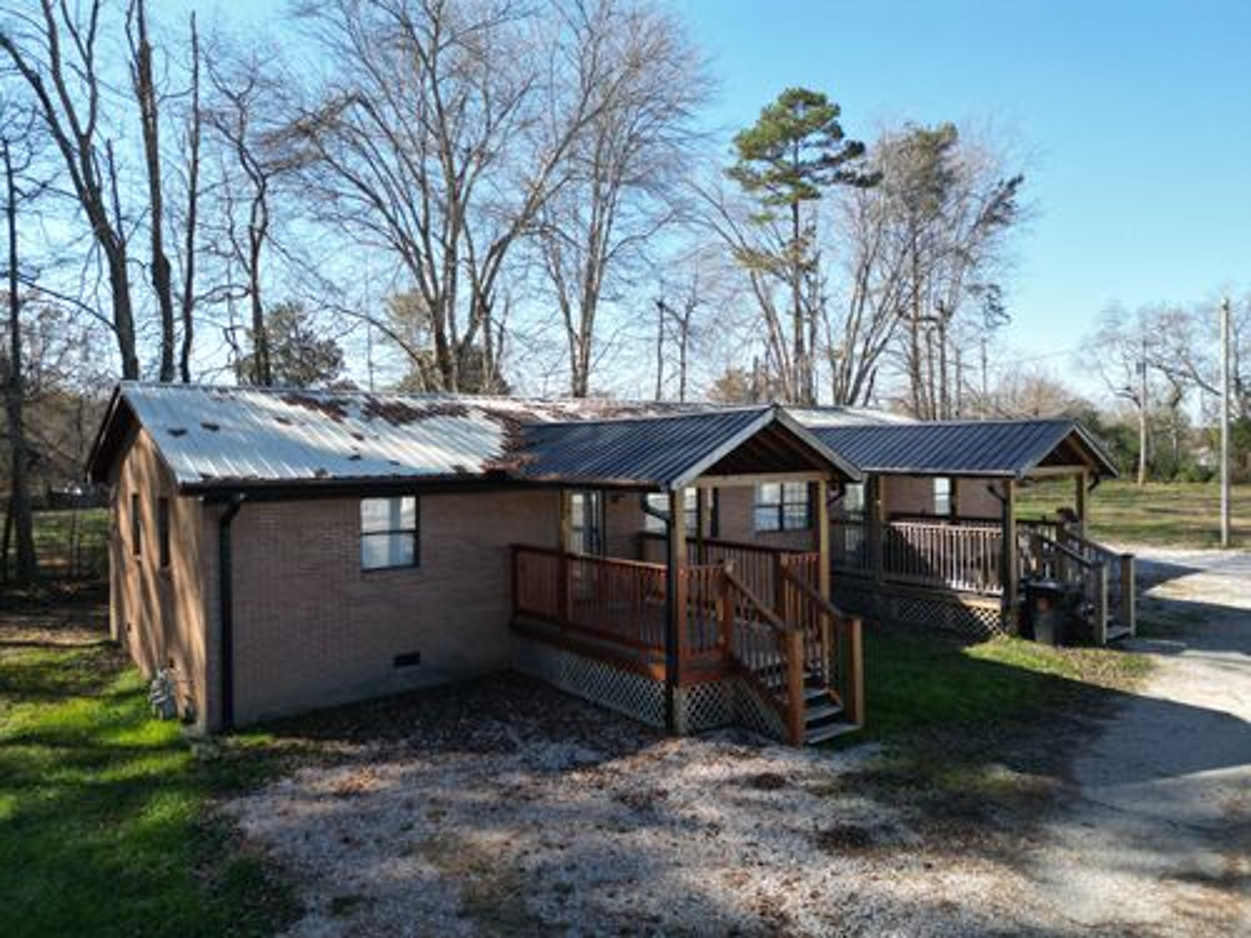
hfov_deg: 71.6
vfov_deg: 56.8
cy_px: 469
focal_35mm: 24
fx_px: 867
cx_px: 626
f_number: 1.7
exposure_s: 1/1000
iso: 110
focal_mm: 6.72
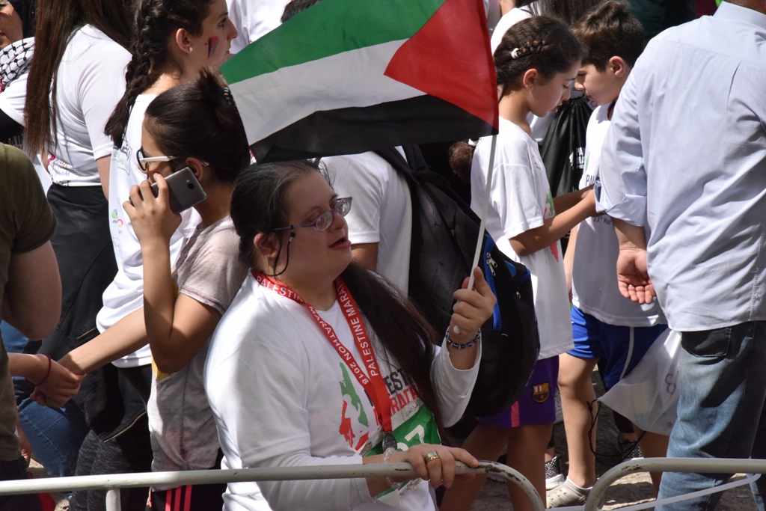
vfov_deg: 11.4
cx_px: 383
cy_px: 256
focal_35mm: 120
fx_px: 2554
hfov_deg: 17.1
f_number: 20
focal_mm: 120
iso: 2500
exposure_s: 1/1600
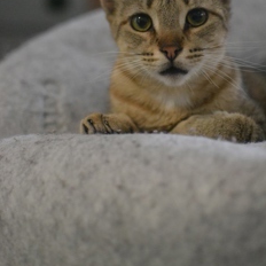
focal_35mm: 81
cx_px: 158
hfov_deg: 21.4
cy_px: 63
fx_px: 702
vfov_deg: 21.3
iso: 2800
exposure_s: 1/500
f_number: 2
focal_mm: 35
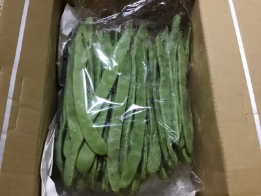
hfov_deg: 58.4
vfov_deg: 45.4
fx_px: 234
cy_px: 98
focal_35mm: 31
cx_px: 130
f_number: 2.4
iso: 250
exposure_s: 1/15
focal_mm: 3.3
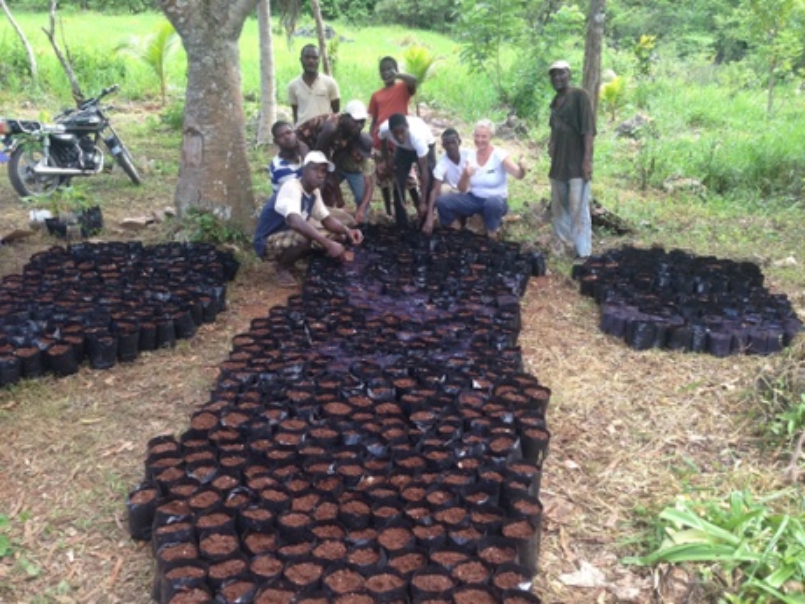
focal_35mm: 33
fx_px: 767
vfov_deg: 42.9
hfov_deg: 55.4
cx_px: 402
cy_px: 302
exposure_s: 1/120
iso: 80
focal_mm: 4.12
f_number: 2.4
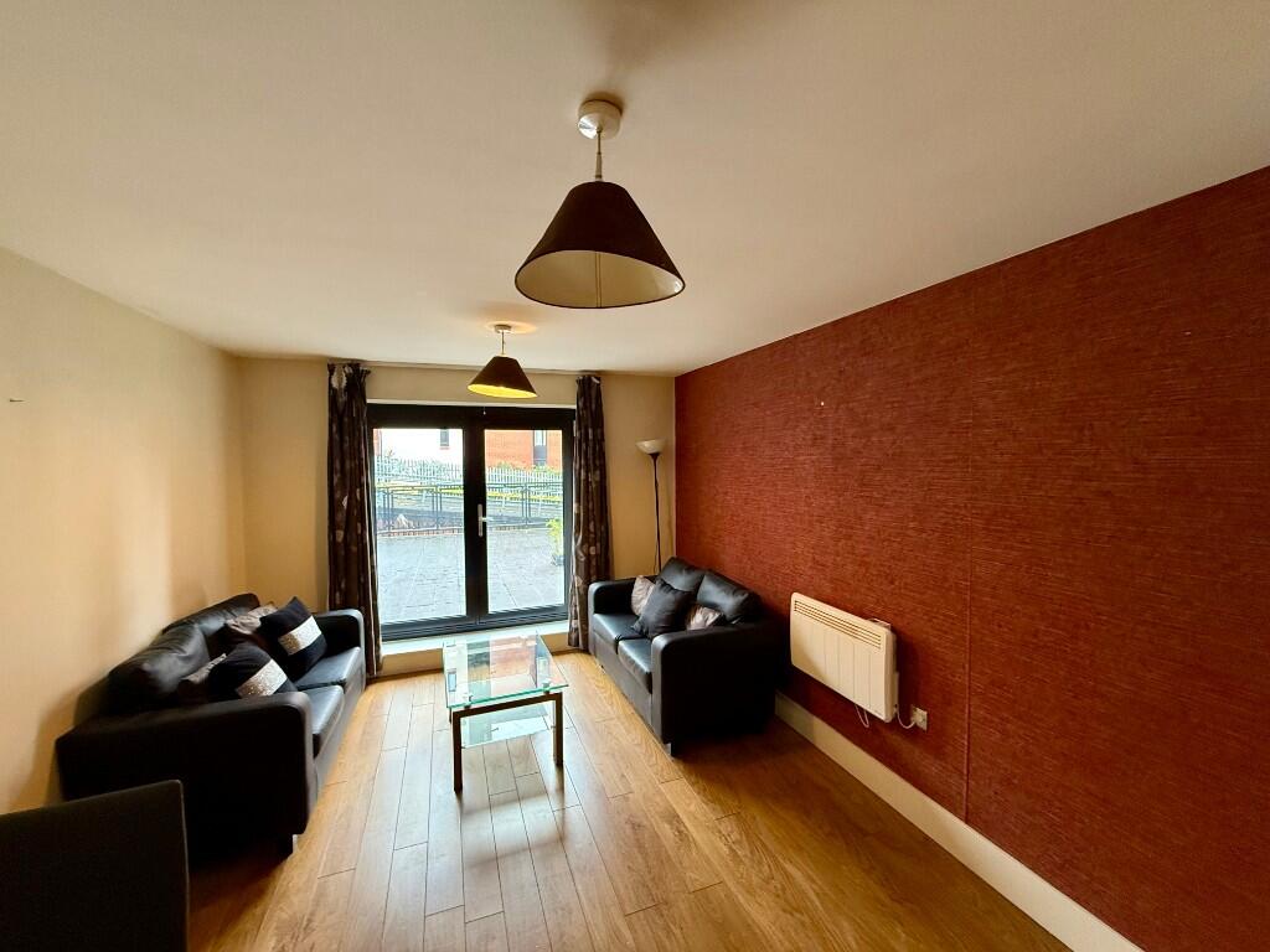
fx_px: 514
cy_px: 476
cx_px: 635
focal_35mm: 14
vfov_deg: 85.7
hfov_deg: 102.1
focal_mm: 2.22
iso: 320
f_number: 2.2
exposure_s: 1/100
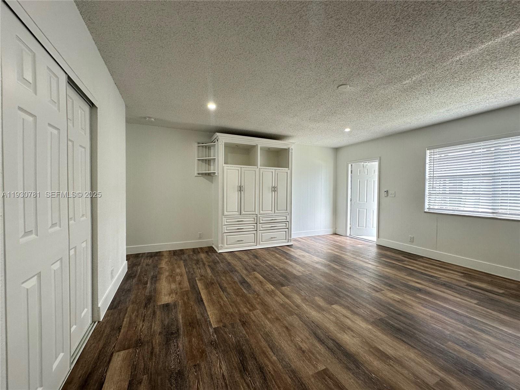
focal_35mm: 14
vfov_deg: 85.7
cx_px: 260
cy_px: 195
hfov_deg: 102.1
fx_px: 210
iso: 160
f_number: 2.2
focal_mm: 2.22
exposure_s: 1/120
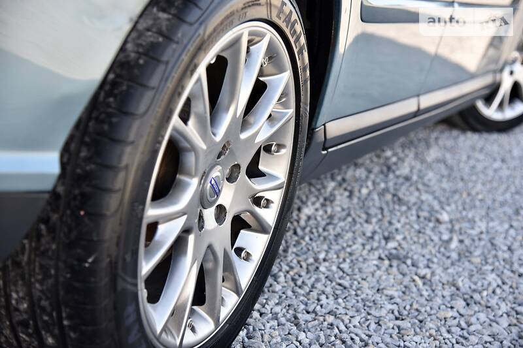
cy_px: 174
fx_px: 944
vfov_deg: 20.9
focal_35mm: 65
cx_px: 262
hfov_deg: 31.0
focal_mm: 65
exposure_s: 1/320
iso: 400
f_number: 4.5
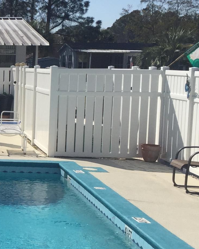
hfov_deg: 15.3
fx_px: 678
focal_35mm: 92
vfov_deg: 20.8
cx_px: -108
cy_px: 135
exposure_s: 1/3968
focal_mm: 4.15
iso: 32
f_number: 2.2
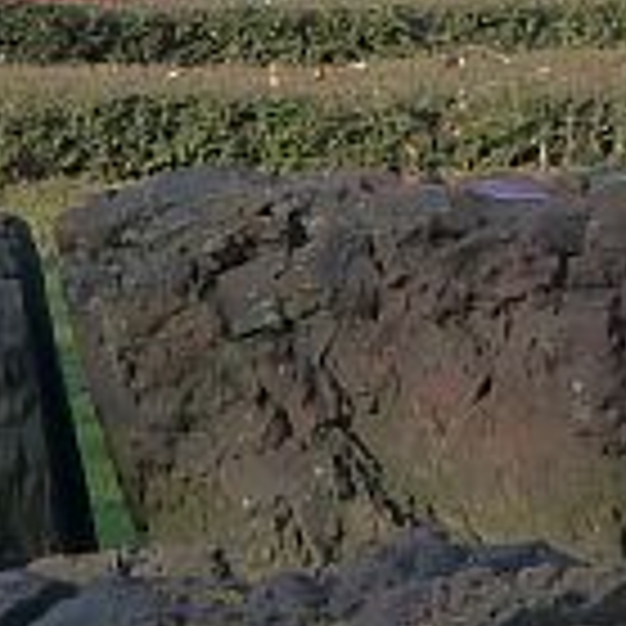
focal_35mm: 384
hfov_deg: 4.6
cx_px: 459
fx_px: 7857
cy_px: 207
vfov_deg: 4.6
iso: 125
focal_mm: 9.7
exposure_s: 1/200
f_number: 3.9
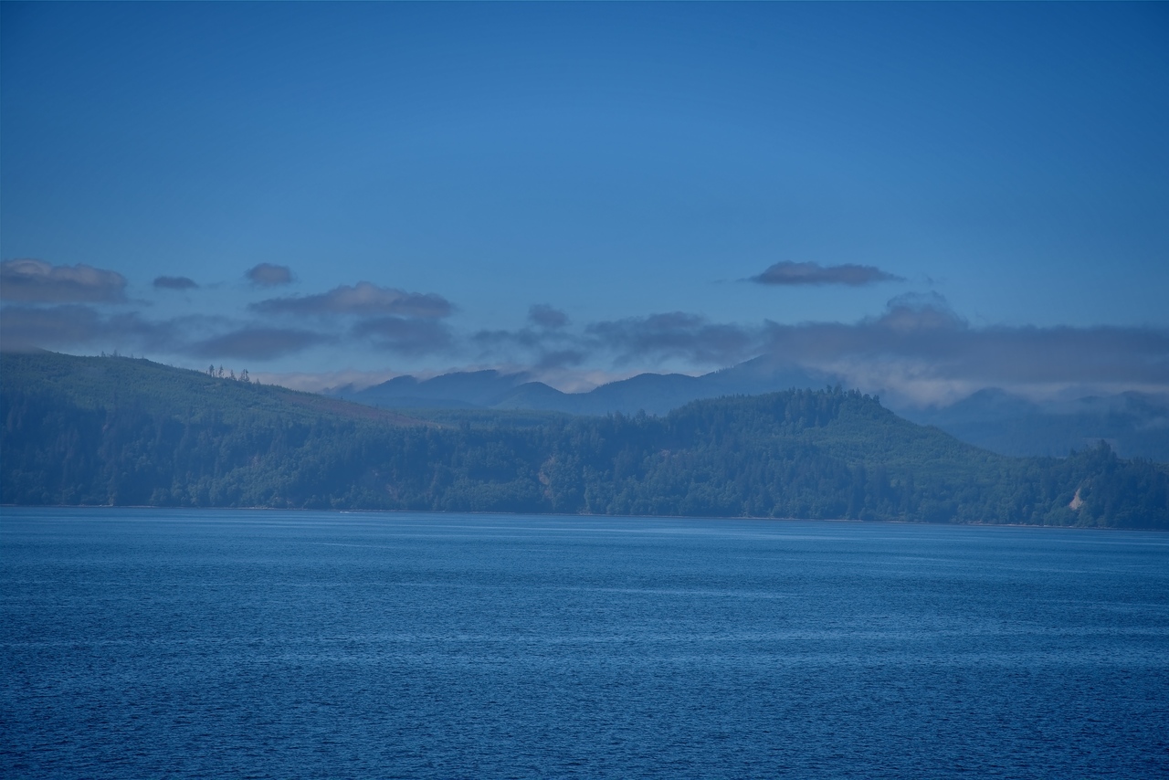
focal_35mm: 120
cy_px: 390
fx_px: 3897
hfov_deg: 17.1
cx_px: 584
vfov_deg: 11.4
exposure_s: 1/320
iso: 100
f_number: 9
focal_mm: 120
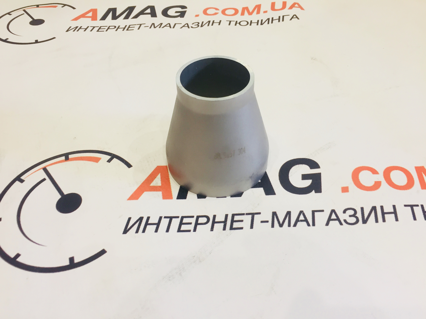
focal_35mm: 29
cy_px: 160
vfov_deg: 48.2
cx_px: 213
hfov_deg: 61.7
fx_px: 357
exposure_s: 1/33
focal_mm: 4.15
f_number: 2.2
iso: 100
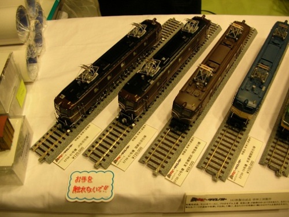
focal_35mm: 35
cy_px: 108
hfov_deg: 52.6
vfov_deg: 40.7
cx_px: 144
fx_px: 292
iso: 50
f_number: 2.8
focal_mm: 5.8
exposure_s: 1/18.7
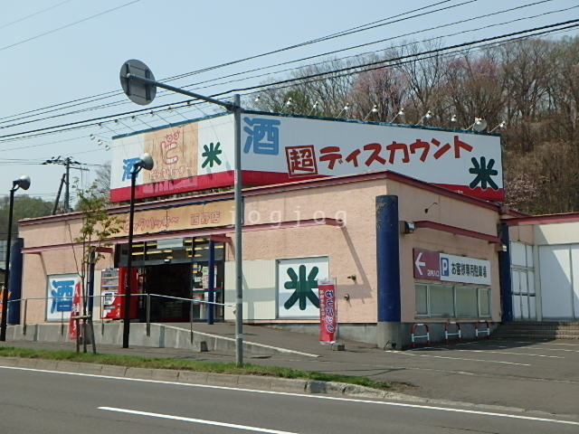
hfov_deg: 44.8
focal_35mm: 42
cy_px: 217
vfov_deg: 34.3
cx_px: 290
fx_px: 703
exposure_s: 1/800
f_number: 5.2
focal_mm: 7.5
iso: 125
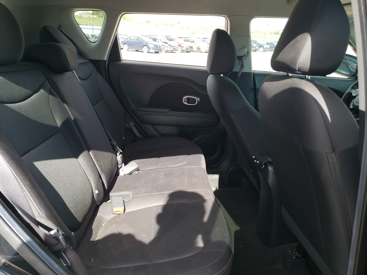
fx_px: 276
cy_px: 138
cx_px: 184
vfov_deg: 53.1
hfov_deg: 67.3
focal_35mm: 26
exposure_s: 1/278
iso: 50
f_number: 1.5
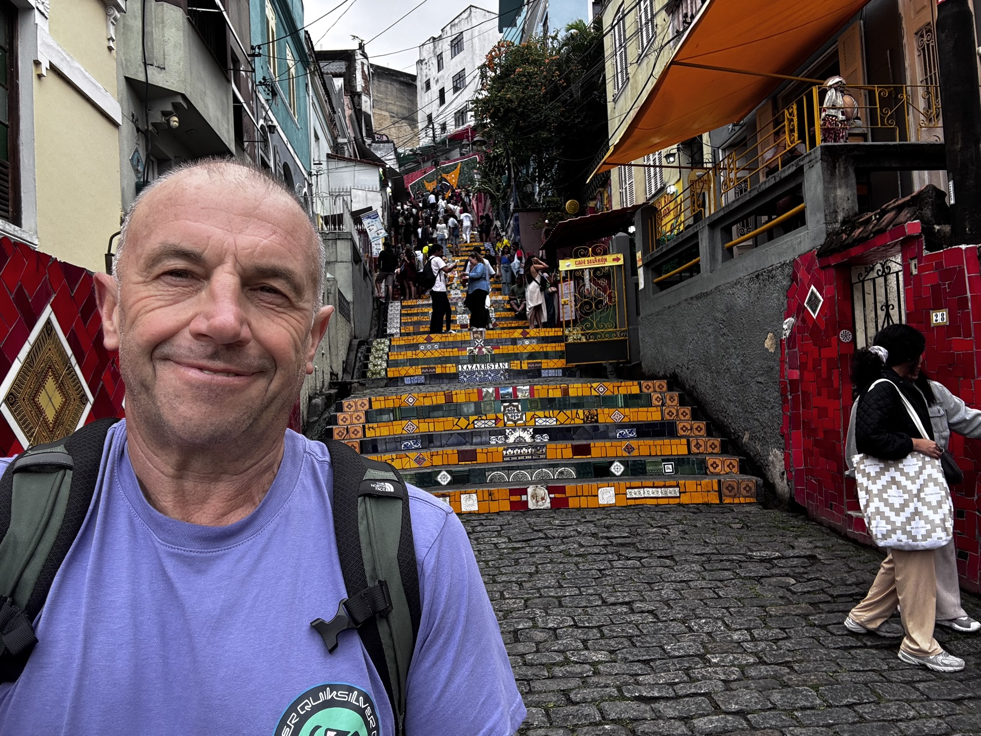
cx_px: 490
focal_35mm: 23
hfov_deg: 73.9
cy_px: 368
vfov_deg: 58.9
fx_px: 652
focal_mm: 2.69
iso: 20
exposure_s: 1/151
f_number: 1.9
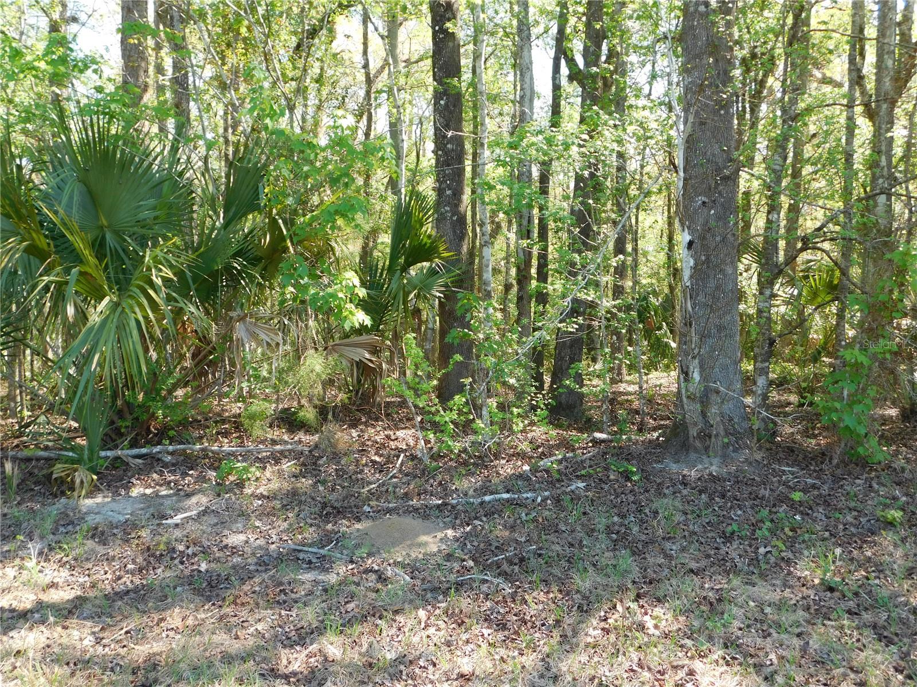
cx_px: 458
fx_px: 795
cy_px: 344
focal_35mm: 30
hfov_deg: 60.0
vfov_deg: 46.8
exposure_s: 1/160
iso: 125
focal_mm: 5.3
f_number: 3.2
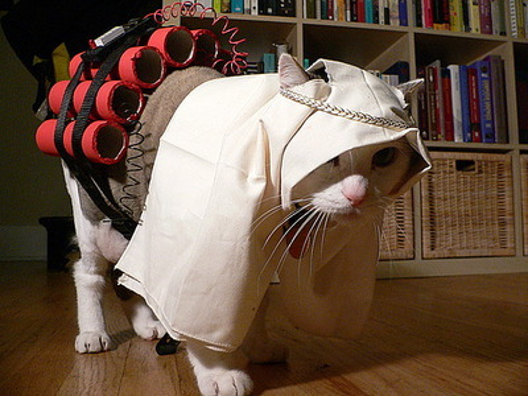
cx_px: 264
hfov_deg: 52.6
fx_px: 534
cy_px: 198
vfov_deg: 40.7
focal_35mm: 35
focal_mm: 4.6
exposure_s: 1/40
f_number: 2.8
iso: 200
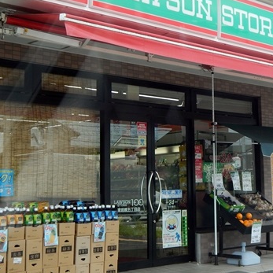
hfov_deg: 24.3
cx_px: 220
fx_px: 625
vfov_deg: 24.6
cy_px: 111
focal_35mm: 70
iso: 125
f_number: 3.6
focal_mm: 7.7
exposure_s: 1/250
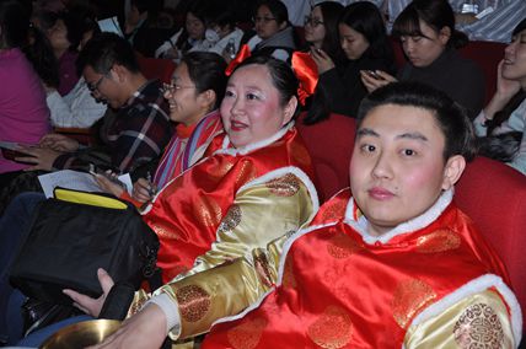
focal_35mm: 51
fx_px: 744
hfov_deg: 38.9
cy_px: 174
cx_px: 263
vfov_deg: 26.4
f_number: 4.2
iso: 400
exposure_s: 1/60
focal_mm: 34
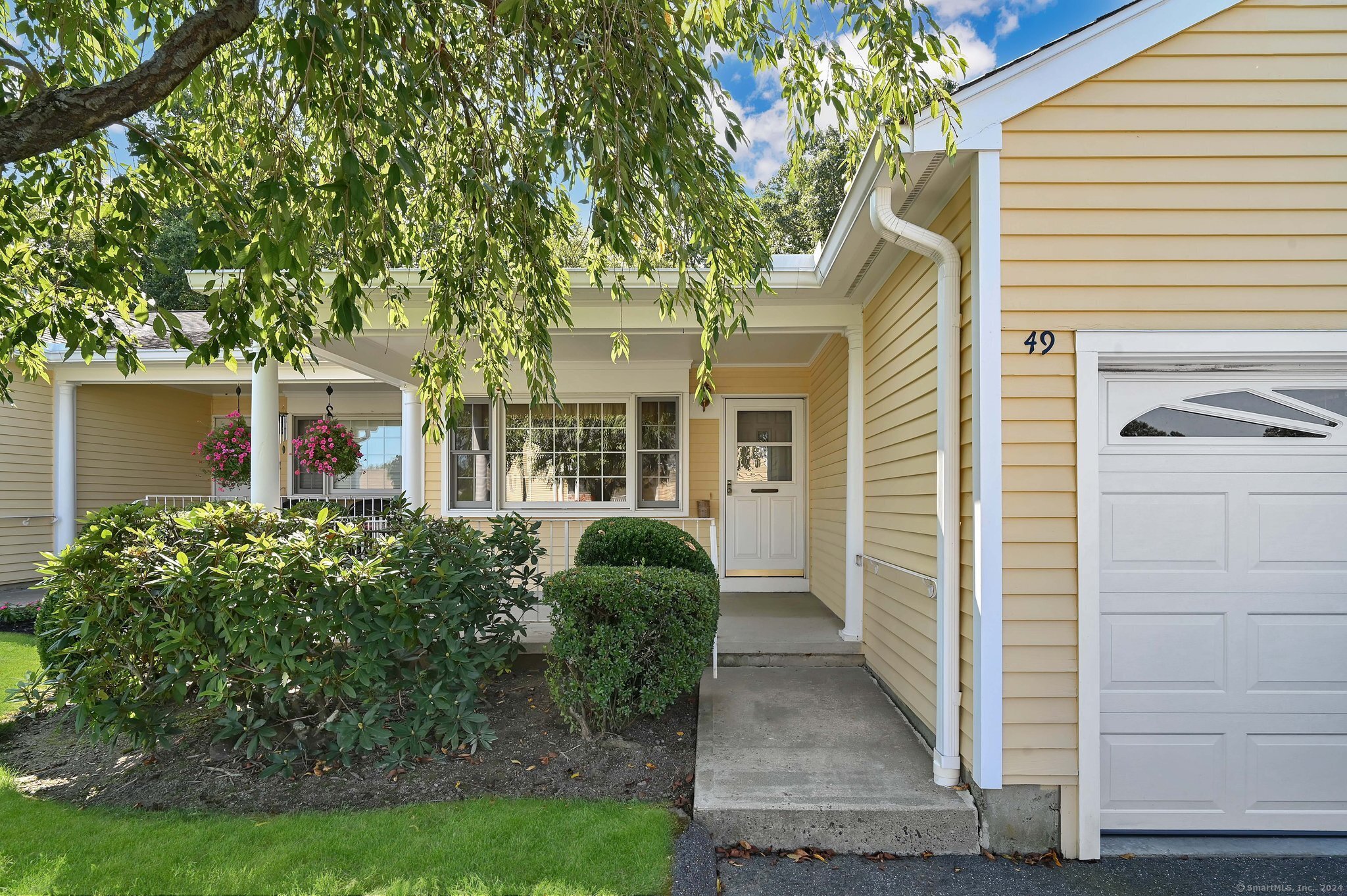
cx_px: 674
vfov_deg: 73.7
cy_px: 448
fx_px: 598
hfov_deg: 96.8
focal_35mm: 16
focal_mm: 16
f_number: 8
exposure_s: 1/125
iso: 400
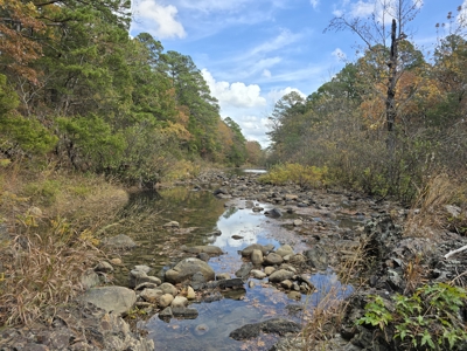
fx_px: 310
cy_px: 176
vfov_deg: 58.9
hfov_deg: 73.9
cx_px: 234
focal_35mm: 23
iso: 12
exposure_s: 1/420
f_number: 1.7
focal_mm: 6.3
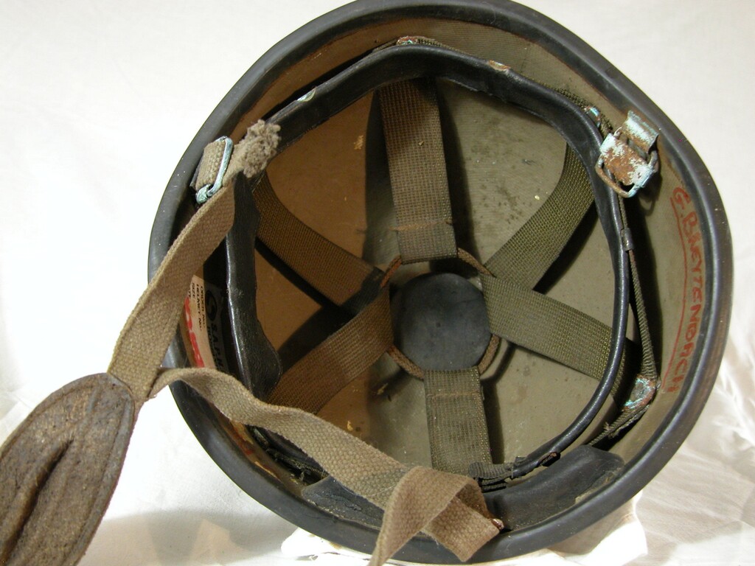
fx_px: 1003
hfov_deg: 41.2
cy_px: 283
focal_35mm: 46
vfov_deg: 31.5
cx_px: 378
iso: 224
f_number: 3
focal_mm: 11.6
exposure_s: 1/4.3
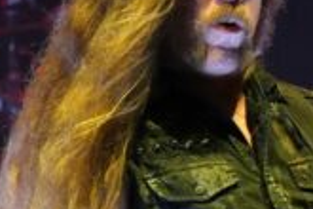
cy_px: 188
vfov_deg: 1.6
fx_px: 7546
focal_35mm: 868
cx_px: 212
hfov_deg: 2.4
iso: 2500
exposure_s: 1/200
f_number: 5.6
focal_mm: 124
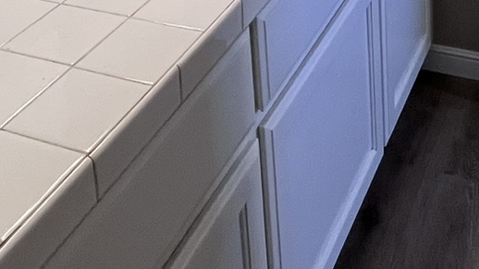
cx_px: 335
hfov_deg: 36.7
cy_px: -242
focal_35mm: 56
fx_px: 711
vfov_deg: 16.9
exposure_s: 1/120
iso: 200
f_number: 1.8
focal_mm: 1.57
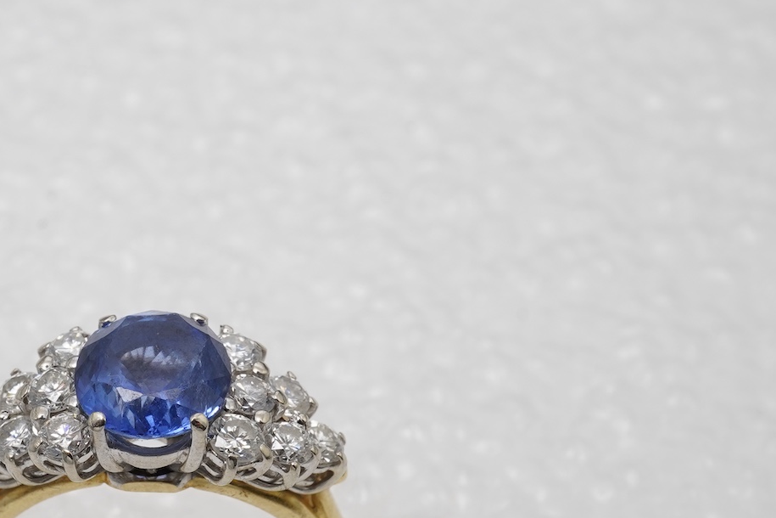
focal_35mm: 83
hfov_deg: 24.1
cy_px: 392
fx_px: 1789
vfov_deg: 16.4
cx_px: 167
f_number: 22
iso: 400
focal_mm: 30
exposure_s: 1/125
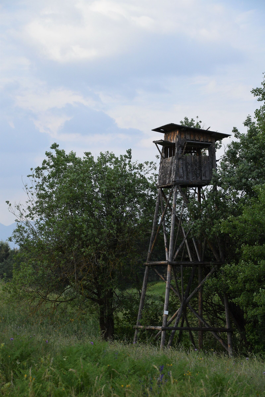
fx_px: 1027
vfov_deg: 21.9
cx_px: 132
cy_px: 198
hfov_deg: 14.7
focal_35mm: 93
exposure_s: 1/4000
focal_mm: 62
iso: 1100
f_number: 5
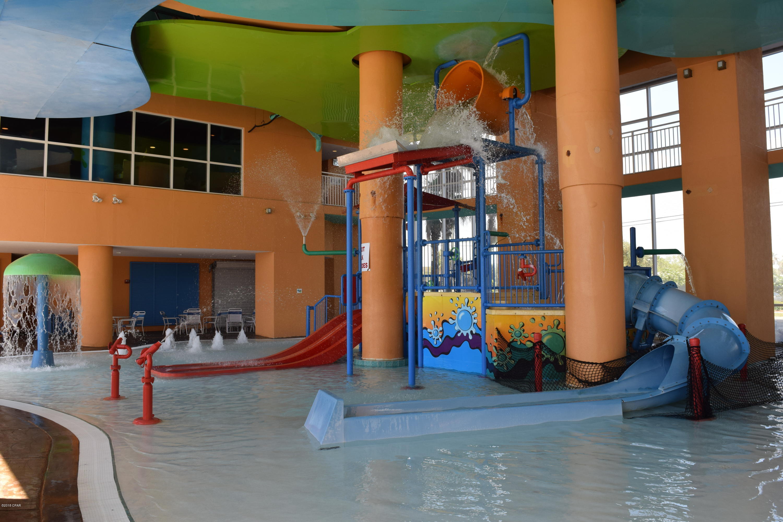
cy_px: 261
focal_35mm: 27
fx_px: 587
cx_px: 392
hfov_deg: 67.4
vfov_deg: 47.9
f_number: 8
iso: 360
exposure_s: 1/250
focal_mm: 18
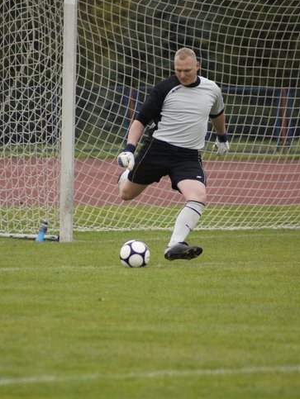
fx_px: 5666
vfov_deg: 4.0
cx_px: 150
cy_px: 204
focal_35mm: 491
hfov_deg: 3.0
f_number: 5.6
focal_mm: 300
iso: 1600
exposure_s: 1/1250
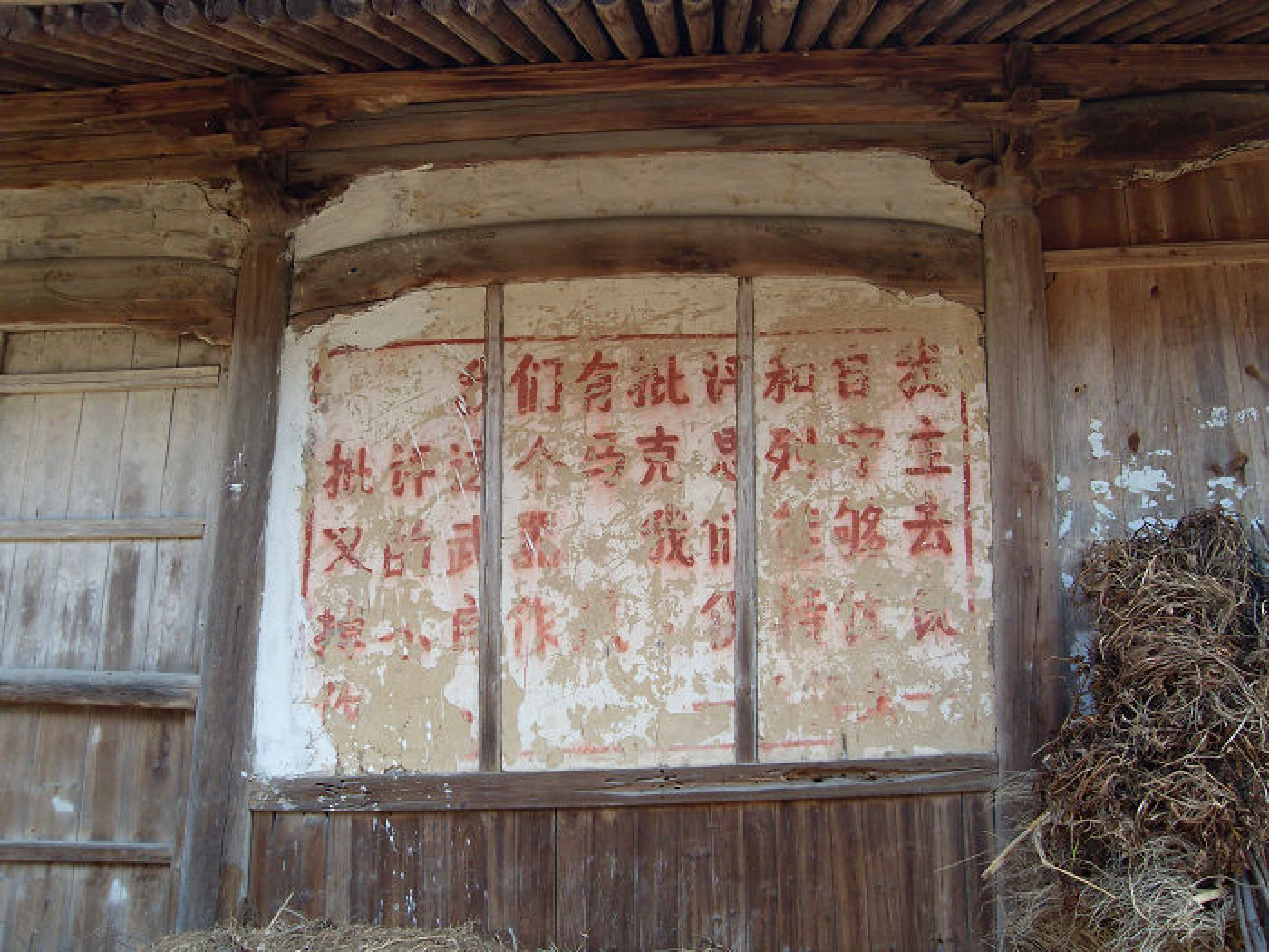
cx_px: 634
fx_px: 1356
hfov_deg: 50.1
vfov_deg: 38.7
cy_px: 476
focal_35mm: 37
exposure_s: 1/250
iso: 80
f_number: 2.8
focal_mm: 6.3
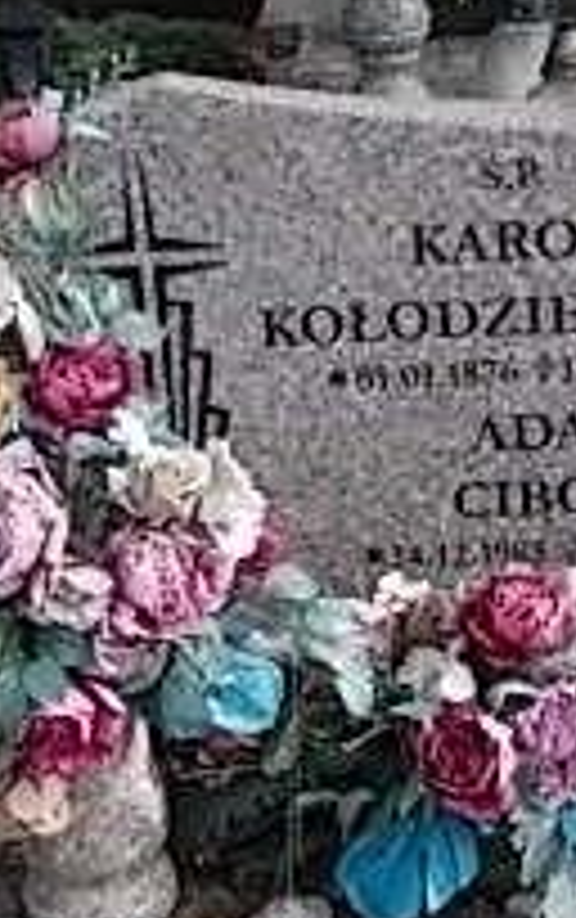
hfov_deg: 14.1
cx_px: 346
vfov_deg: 21.8
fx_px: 2329
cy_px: 837
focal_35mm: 93
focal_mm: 4
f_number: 2.7
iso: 80
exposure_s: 1/400
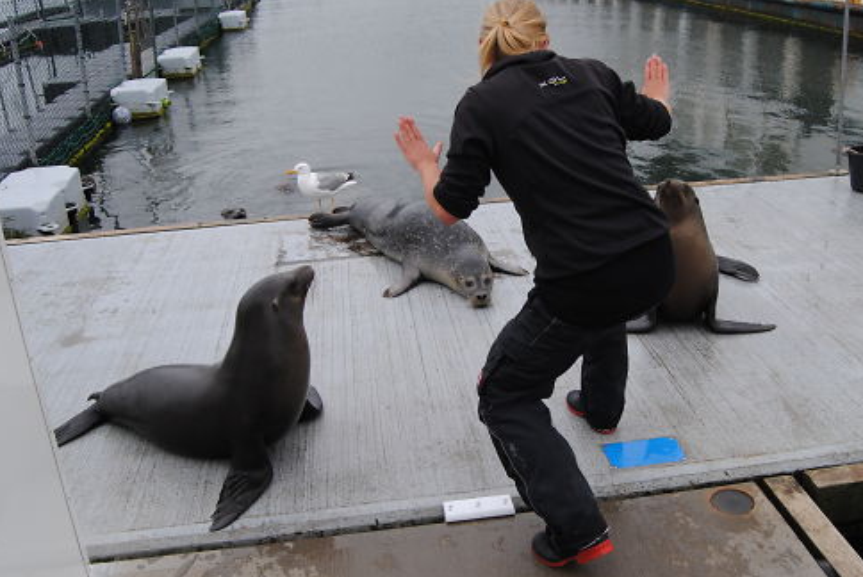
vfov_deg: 37.3
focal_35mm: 36
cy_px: 302
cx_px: 475
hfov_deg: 53.5
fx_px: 855
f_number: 7.1
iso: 100
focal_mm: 19
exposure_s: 1/200
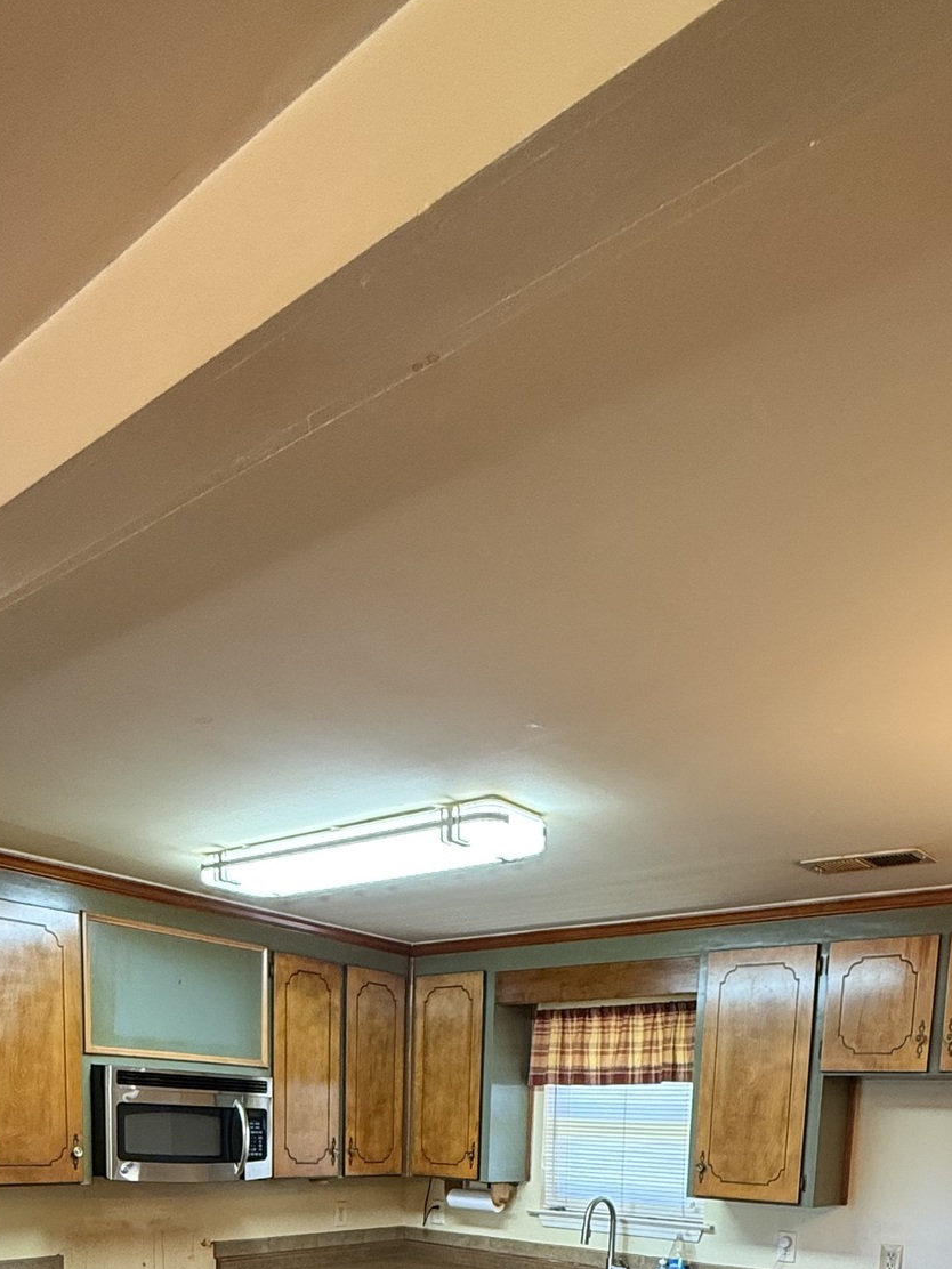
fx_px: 1063
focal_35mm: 29
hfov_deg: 48.2
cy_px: 1282
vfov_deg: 49.6
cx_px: 516
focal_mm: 2.22
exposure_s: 1/60
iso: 400
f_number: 2.2
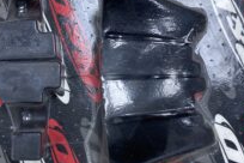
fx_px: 359
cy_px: 68
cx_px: 94
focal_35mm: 53
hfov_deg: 37.3
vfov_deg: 25.5
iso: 80
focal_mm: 4.25
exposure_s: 1/100
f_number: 1.8
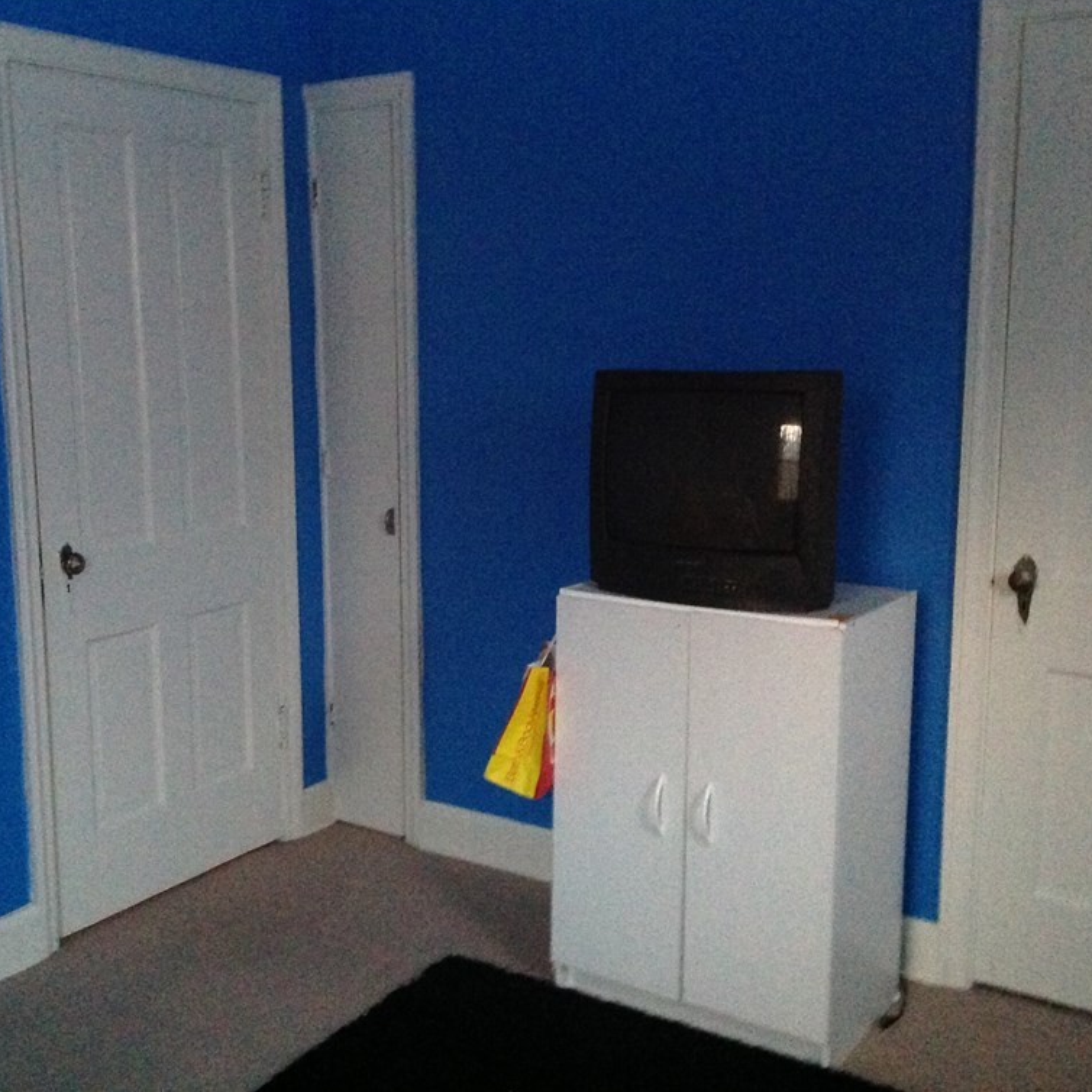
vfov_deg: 40.0
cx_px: 462
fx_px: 1499
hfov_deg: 39.9
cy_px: 539
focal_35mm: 42
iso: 800
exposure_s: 1/15
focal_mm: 4.28
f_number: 2.4
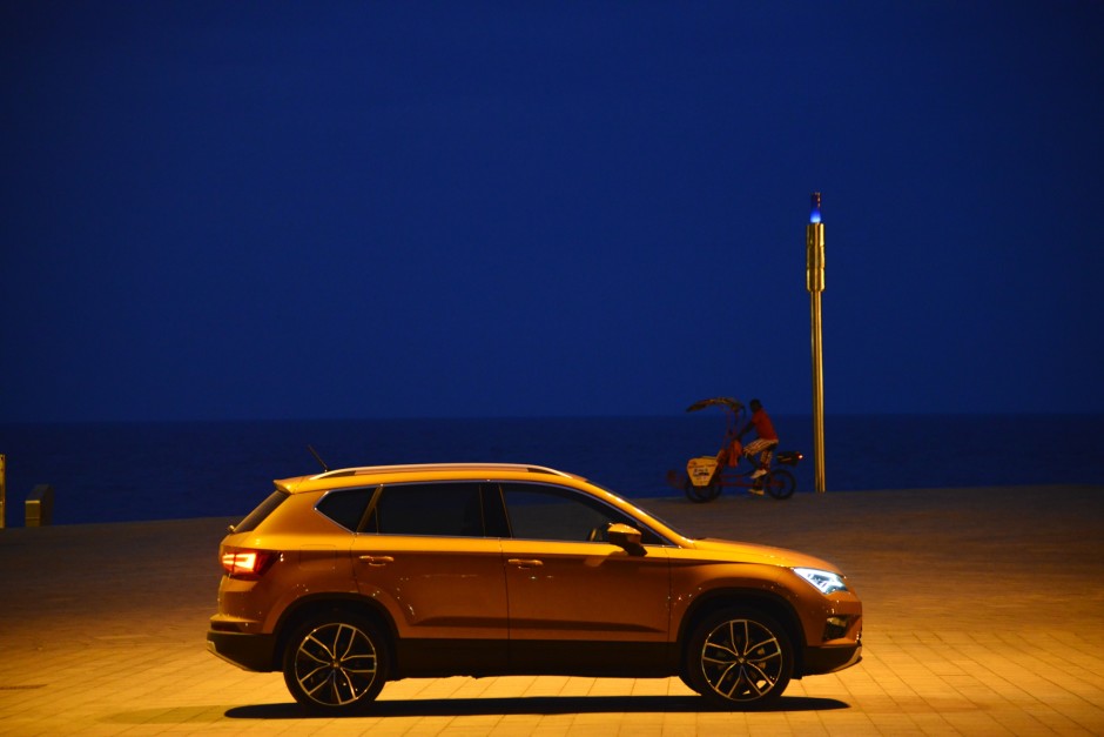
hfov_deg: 17.1
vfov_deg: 11.4
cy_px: 368
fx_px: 3680
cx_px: 552
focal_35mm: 120
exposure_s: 1/50
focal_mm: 120
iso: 6400
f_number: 4
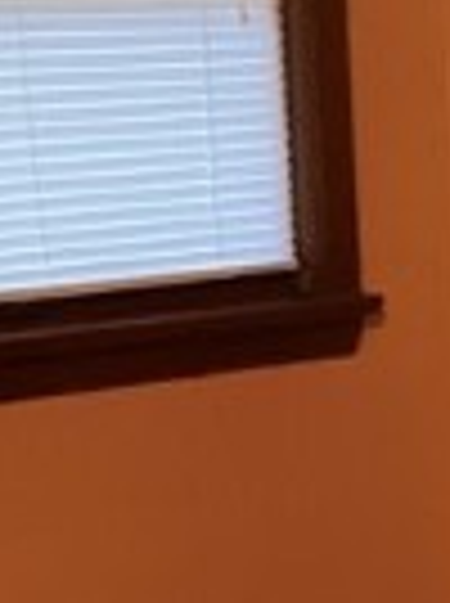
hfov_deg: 8.8
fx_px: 2800
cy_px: 698
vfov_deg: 12.1
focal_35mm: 161
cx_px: 855
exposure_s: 1/24
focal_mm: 3.99
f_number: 1.8
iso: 500
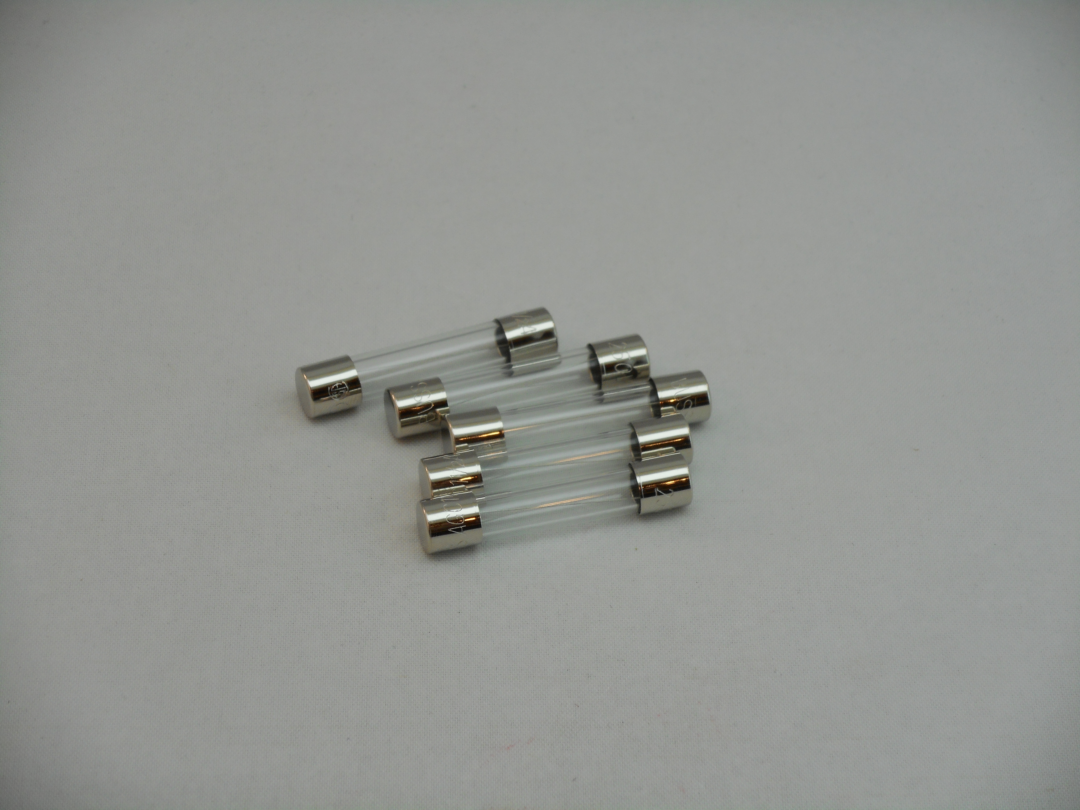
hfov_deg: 16.8
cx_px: 540
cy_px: 405
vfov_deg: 12.7
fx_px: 3650
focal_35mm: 117
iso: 110
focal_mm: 20.9
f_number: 5.9
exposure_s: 1/60
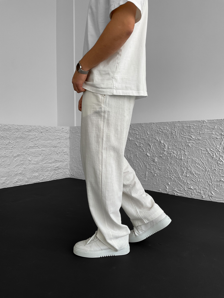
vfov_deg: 61.7
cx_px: 112
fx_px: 250
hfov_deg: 48.2
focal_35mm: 29
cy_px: 149
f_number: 1.8
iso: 25
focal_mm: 3
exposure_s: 1/120
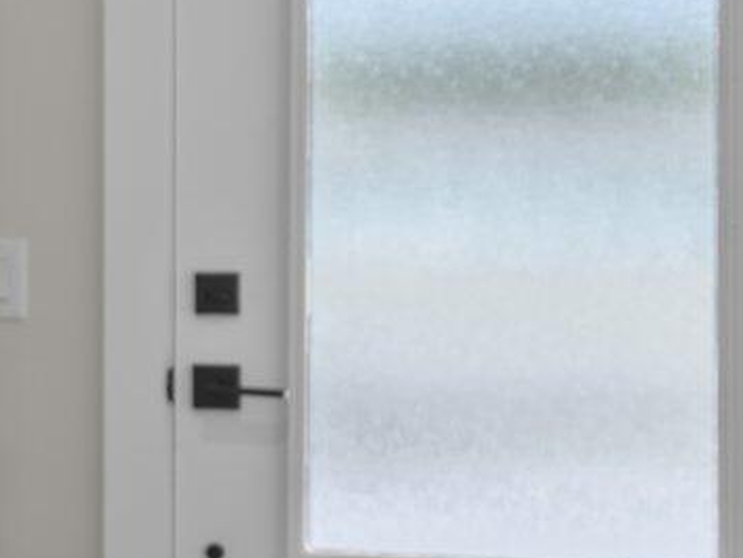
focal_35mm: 149
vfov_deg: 10.0
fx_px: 3199
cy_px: 243
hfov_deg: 11.2
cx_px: -1001
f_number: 4
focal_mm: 27
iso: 200
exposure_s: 1/8
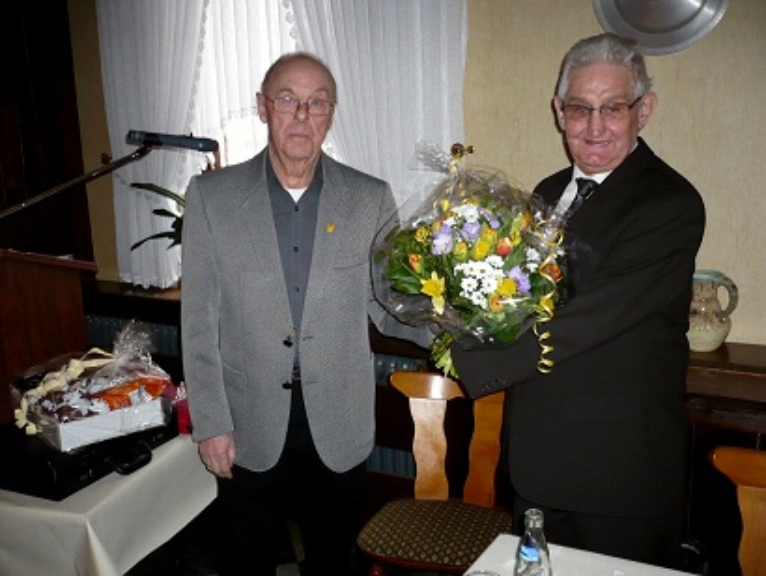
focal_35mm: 35
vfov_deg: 40.7
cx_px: 383
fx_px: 775
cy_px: 288
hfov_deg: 52.6
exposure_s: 1/30
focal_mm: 5.8
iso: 200
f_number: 2.8
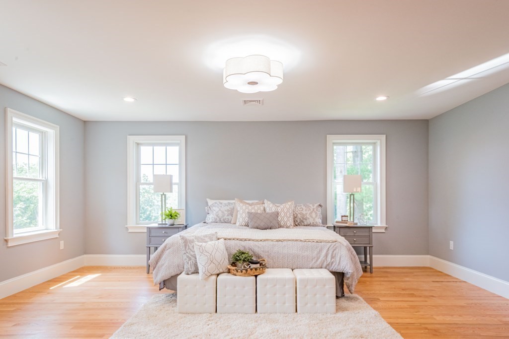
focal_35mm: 22
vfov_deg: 56.2
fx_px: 318
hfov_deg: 77.3
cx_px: 254
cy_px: 170
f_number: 22
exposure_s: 1/25
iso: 400
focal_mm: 15
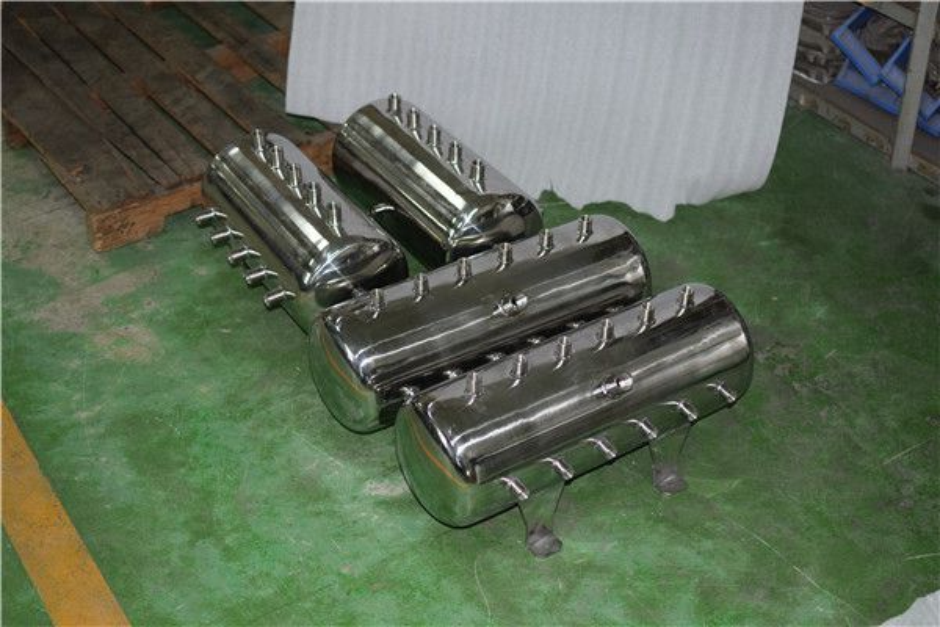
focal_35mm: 52
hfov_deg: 37.9
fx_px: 1371
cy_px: 314
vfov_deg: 25.8
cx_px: 470
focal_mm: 35
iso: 800
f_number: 2.5
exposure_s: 1/60
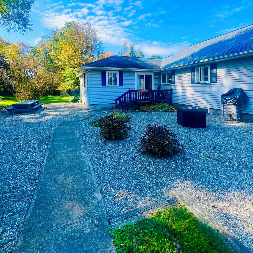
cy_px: 93
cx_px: 121
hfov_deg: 87.4
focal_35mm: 16
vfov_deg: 85.5
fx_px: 132
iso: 32
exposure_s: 1/558
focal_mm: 1.57
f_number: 1.8
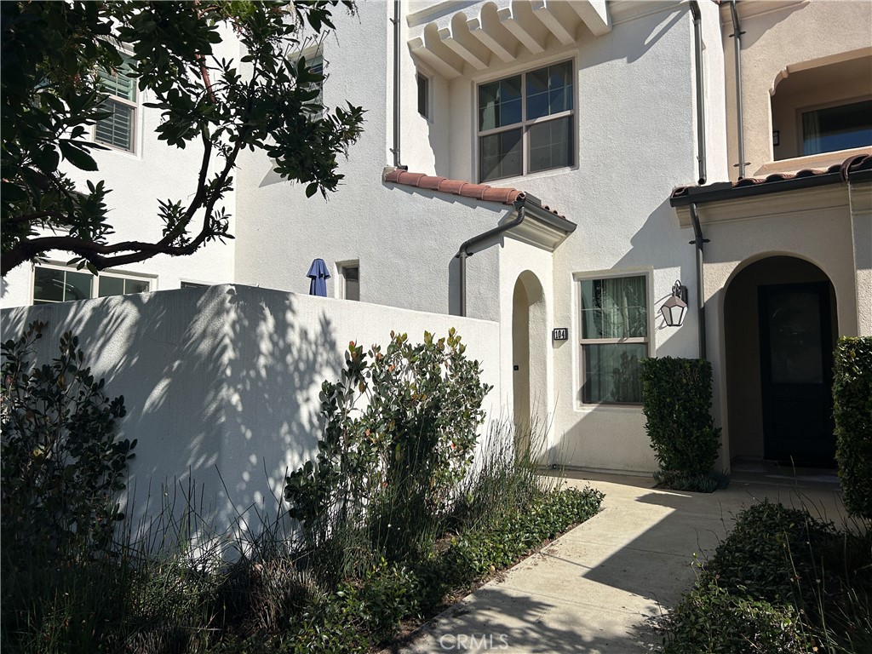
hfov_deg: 67.3
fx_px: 655
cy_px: 327
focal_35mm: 26
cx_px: 436
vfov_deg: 53.1
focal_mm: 5.7
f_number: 1.5
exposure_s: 1/8696
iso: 50
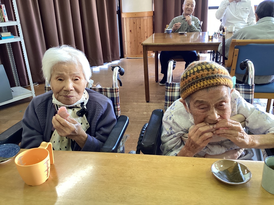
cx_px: 137
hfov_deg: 58.4
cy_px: 102
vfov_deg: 45.4
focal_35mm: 31
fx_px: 245
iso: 160
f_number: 2.4
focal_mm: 3.3
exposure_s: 1/60
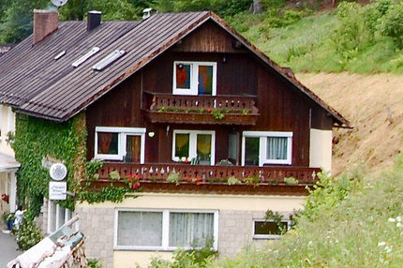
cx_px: -176
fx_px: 1902
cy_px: -58
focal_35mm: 170
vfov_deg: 8.0
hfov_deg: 11.6
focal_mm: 30
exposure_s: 1/20
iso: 200
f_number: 13
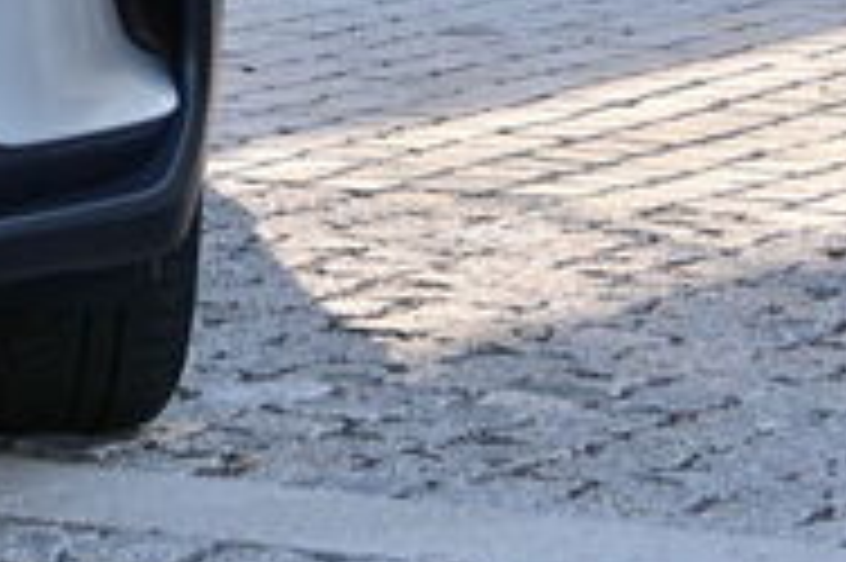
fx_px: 7748
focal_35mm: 330
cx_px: -778
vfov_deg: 4.1
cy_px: -148
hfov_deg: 6.1
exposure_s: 1/500
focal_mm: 50
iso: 400
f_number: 6.3
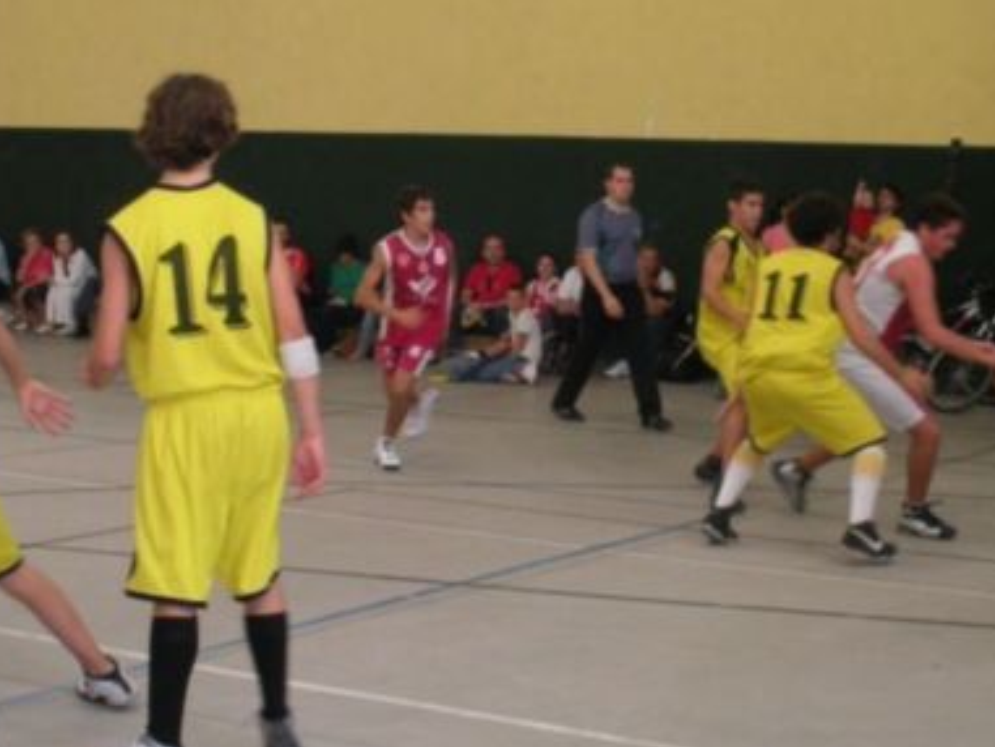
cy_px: 387
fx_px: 1869
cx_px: 490
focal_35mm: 65
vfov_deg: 22.6
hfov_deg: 29.8
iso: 399
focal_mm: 11.2
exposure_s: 1/75.6
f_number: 4.6
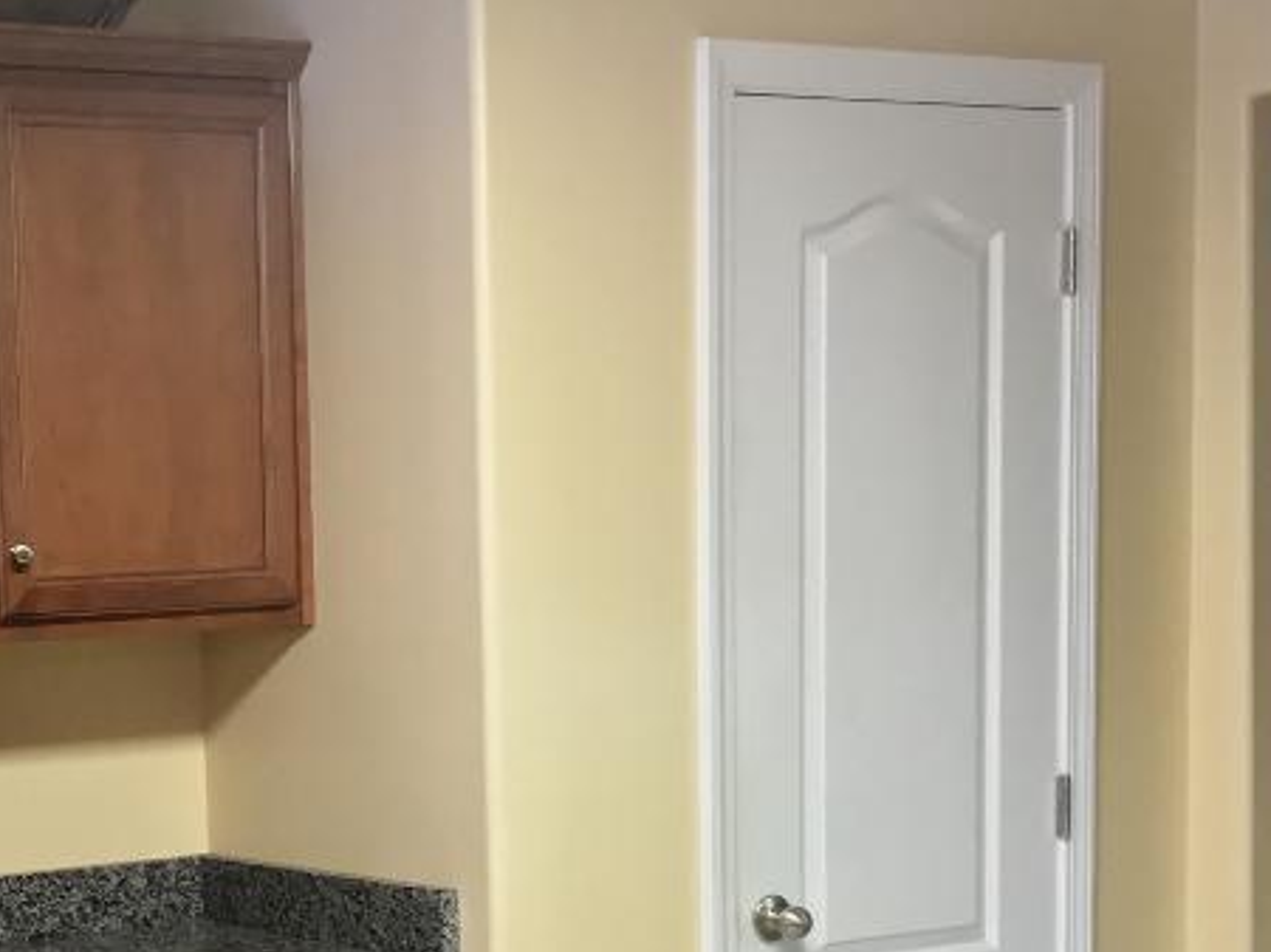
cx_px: -54
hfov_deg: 27.4
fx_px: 2422
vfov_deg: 21.7
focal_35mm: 66
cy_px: 850
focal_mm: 4.15
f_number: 2.2
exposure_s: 1/30
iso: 160
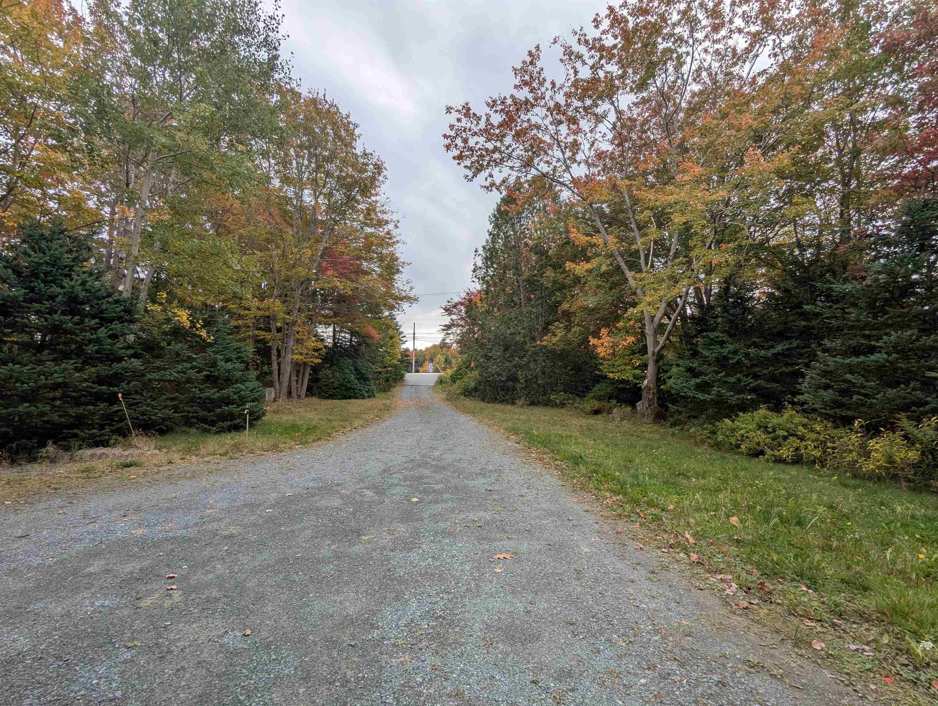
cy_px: 353
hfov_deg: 94.4
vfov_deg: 78.2
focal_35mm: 16
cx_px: 469
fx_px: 434
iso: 50
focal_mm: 2.35
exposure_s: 1/1328
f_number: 2.2
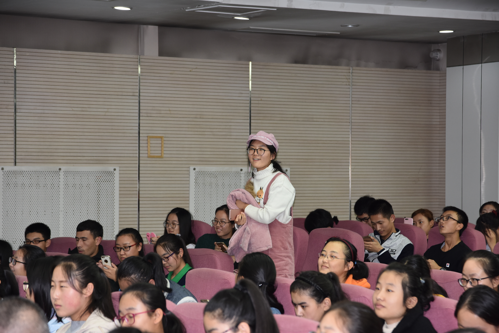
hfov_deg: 19.5
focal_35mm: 105
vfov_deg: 13.0
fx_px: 1455
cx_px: 250
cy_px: 166
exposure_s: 1/60
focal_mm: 70
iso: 560
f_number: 4
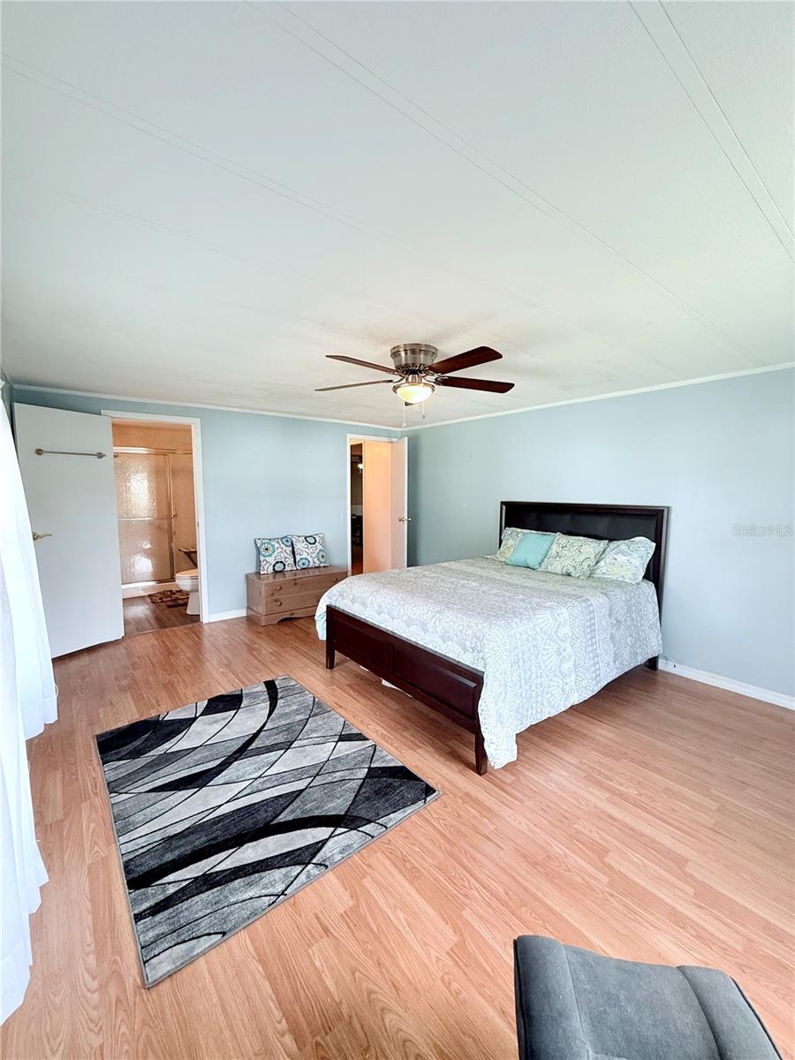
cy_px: 530
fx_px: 429
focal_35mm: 14
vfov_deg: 102.1
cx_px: 398
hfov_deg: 85.7
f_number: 2.2
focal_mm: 2.22
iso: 200
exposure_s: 1/120
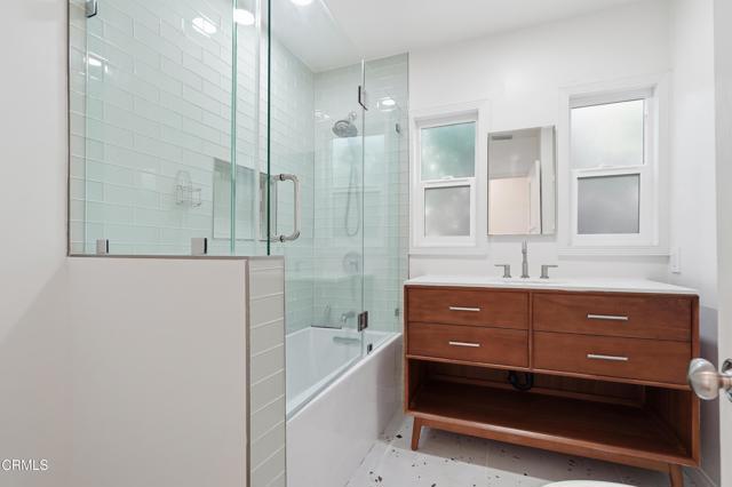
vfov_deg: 73.7
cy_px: 244
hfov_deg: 96.8
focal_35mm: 16
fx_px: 325
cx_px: 366
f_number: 6.3
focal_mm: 16
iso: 200
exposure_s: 1/50
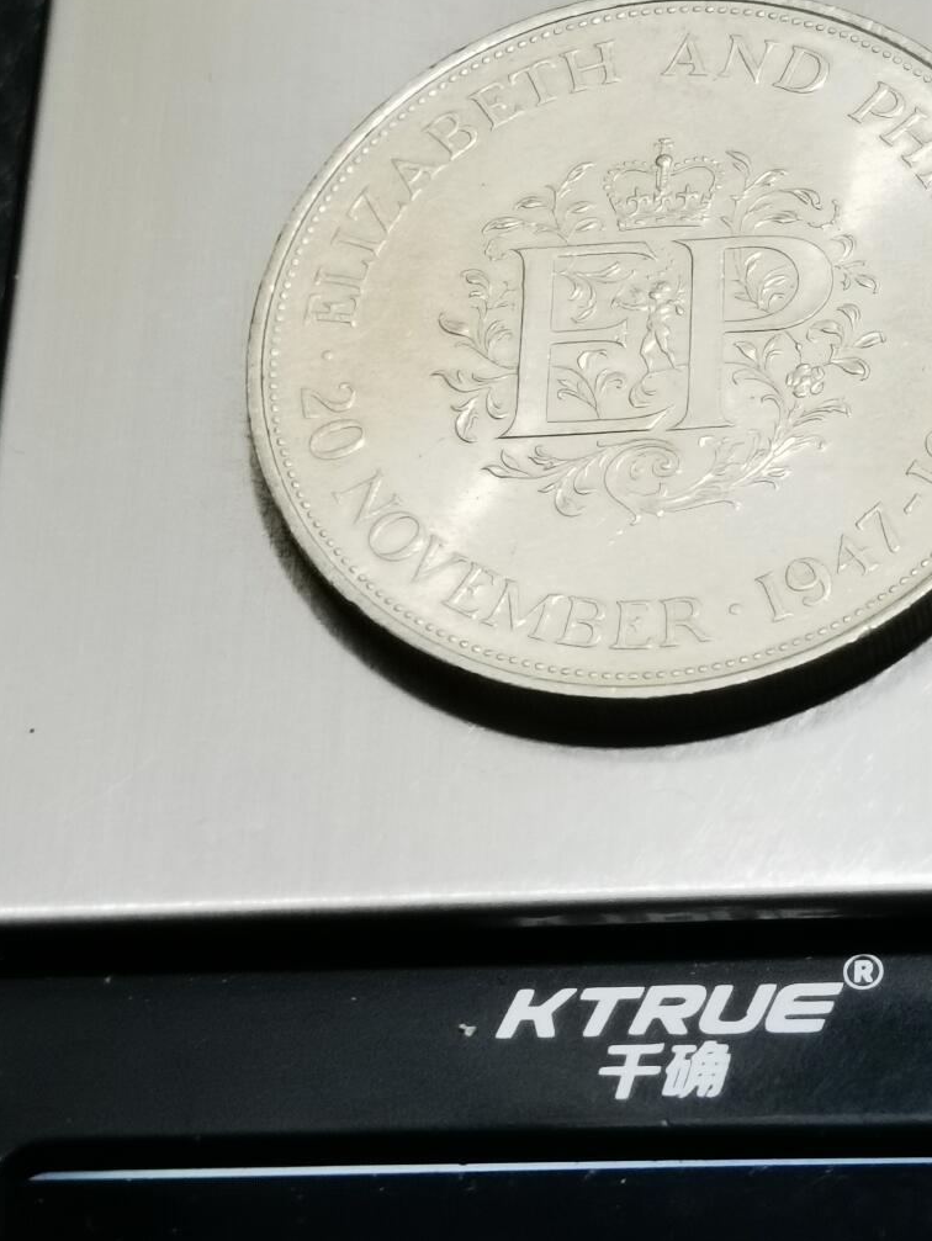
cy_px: 521
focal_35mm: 109
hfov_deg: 13.5
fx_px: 3910
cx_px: 768
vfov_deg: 18.0
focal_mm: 6.67
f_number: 1.9
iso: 125
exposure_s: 1/100
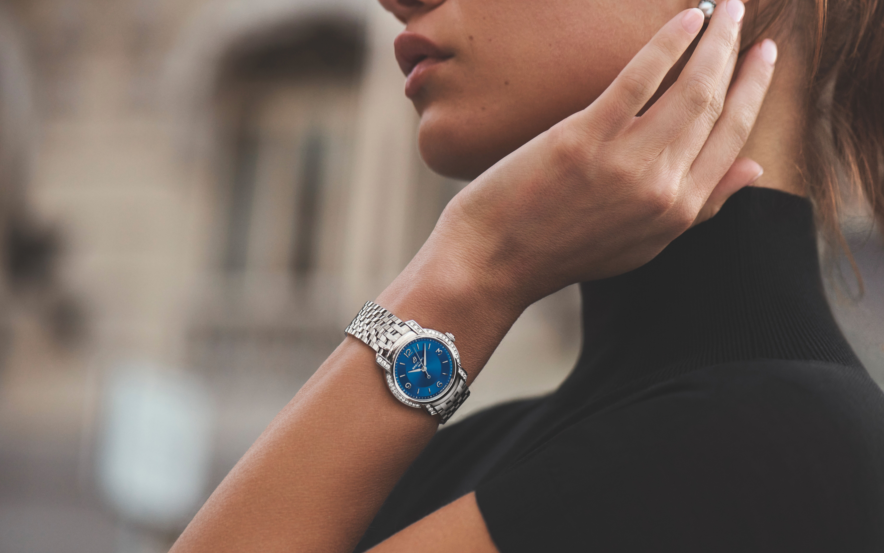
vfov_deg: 12.1
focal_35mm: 108
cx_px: 438
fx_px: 2602
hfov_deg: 19.3
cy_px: 291
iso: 1250
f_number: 5
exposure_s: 1/320
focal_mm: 105
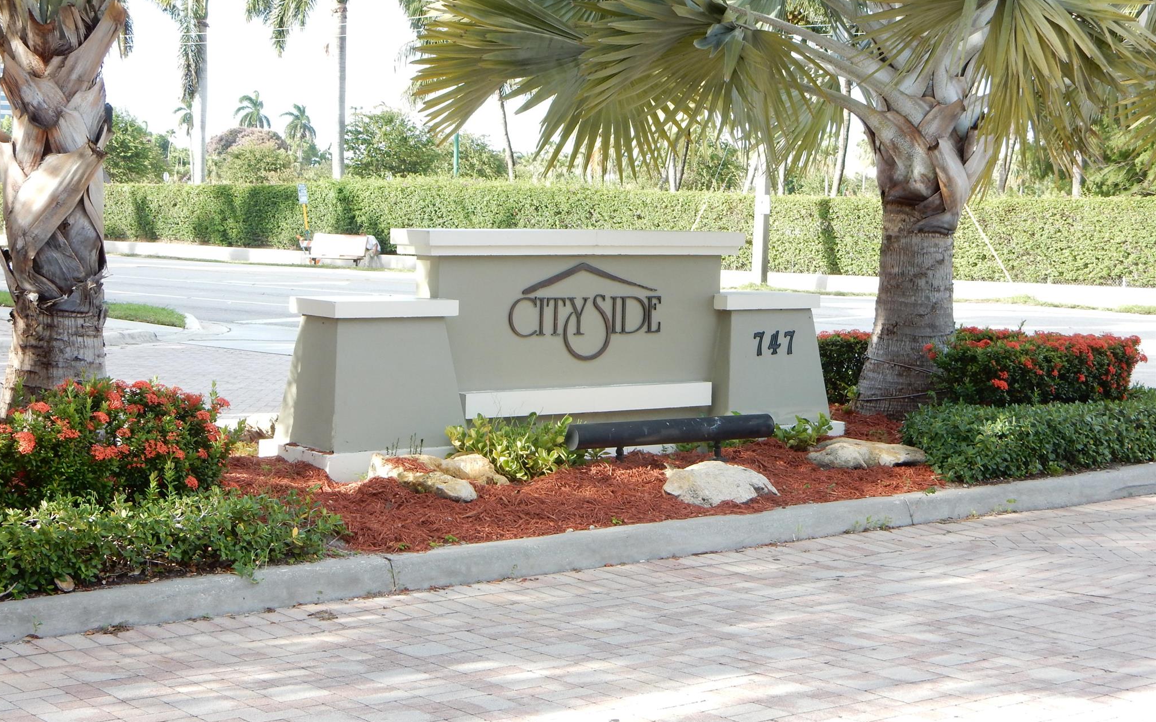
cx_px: 575
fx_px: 2016
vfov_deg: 20.3
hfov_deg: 32.0
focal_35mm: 64
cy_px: 315
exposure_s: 1/125
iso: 125
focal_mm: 10.7
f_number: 4.5
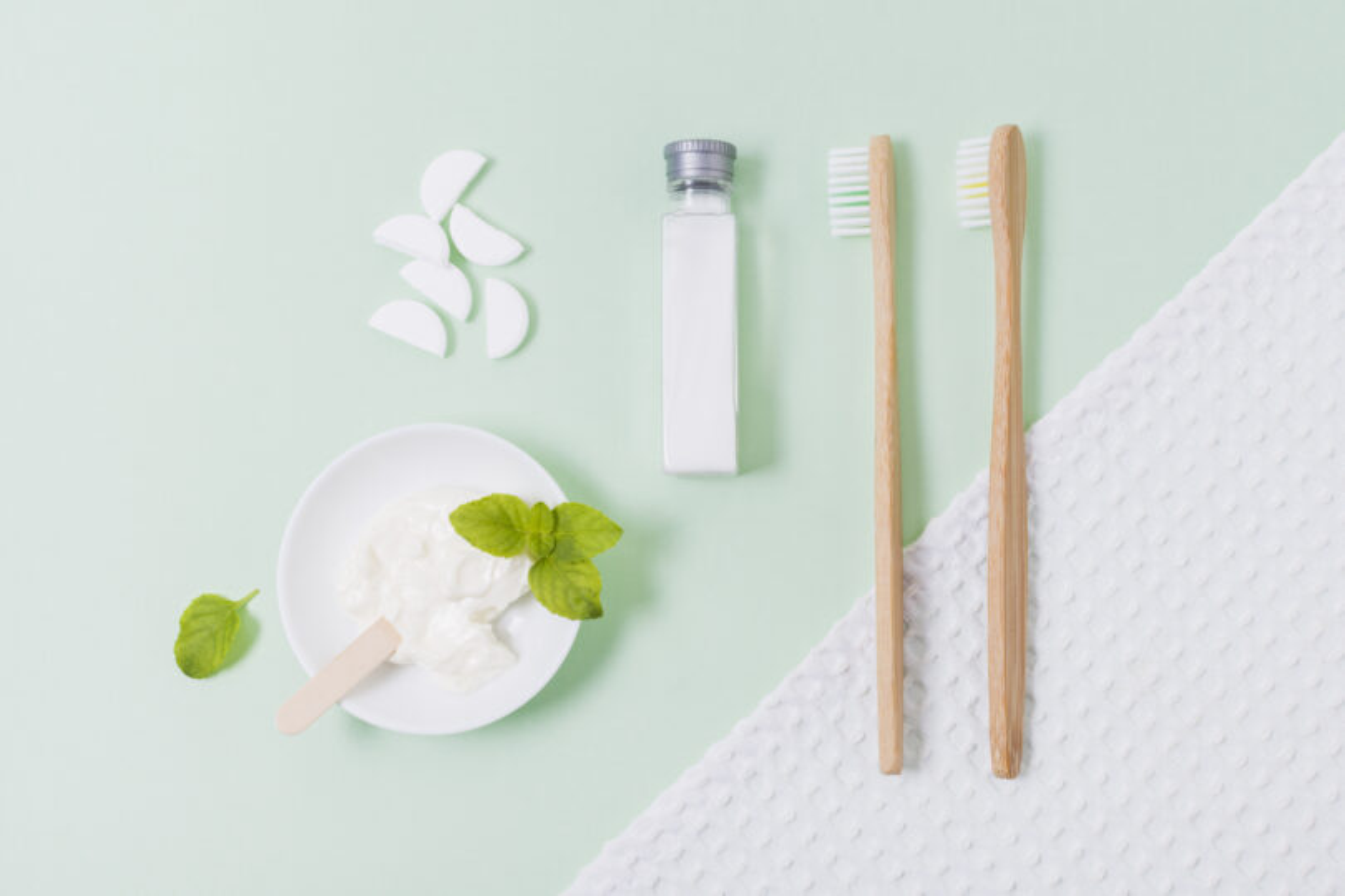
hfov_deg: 37.9
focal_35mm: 52
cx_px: 672
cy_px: 448
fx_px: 1961
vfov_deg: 25.8
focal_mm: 35
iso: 100
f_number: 8
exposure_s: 1/160
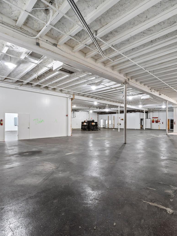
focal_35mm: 18
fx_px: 123
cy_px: 122
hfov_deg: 70.6
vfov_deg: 87.7
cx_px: 110
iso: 100
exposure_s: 5
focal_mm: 12
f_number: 11
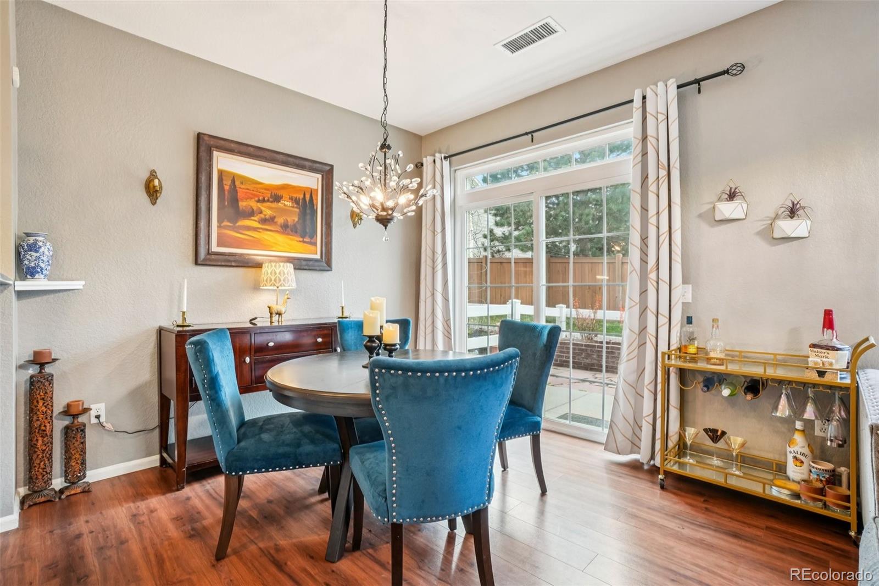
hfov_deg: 95.0
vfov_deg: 72.0
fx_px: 403
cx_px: 440
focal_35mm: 16
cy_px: 293
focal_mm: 11
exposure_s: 1/13
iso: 400
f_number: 8
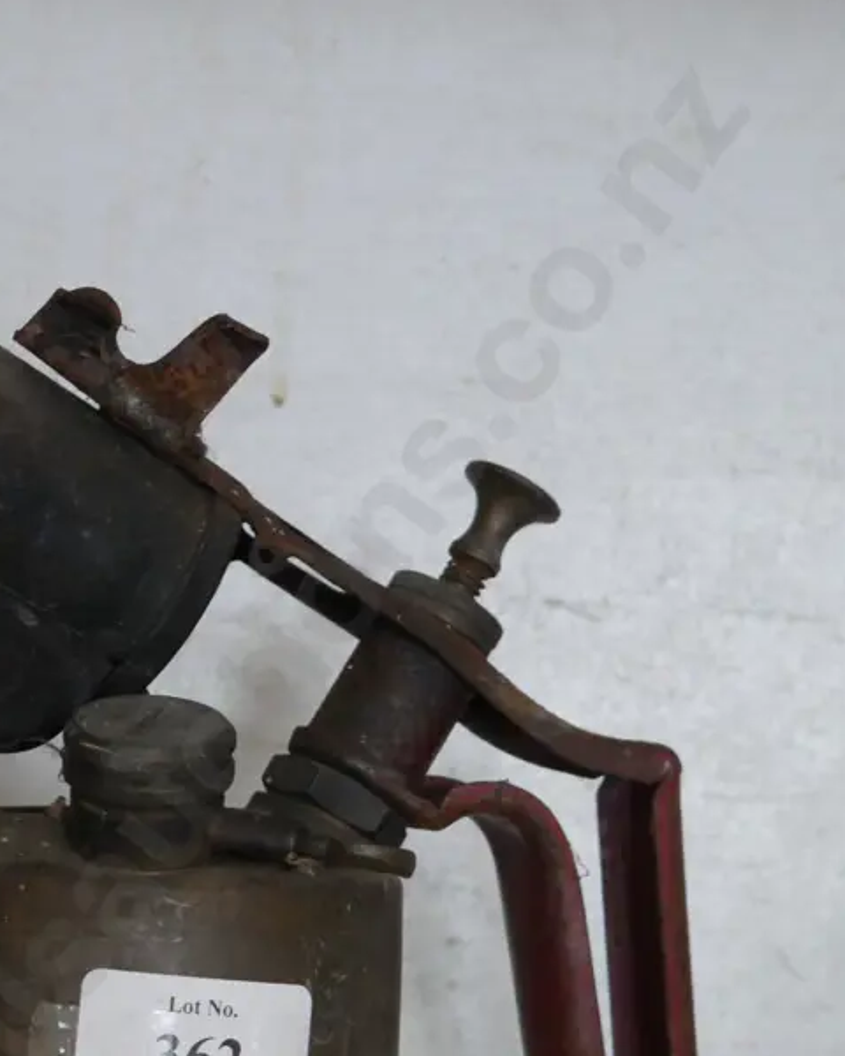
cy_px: 810
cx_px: 179
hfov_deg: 19.0
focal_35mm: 80
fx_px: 2501
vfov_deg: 23.6
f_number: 5.2
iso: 2000
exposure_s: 1/60
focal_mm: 24
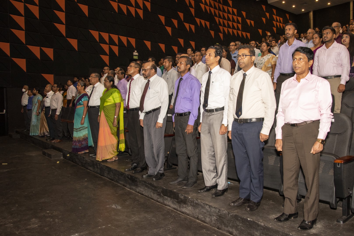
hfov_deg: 73.7
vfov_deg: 53.2
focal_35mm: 24
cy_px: 118
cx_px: 177
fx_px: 236
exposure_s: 1/125
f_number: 5.6
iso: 640
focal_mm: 24
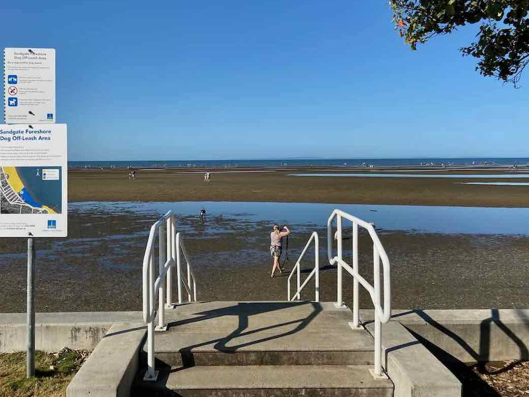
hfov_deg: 59.8
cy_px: 173
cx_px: 231
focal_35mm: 30
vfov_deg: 46.7
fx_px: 458
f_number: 1.8
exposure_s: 1/3497
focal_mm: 4.25
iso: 32
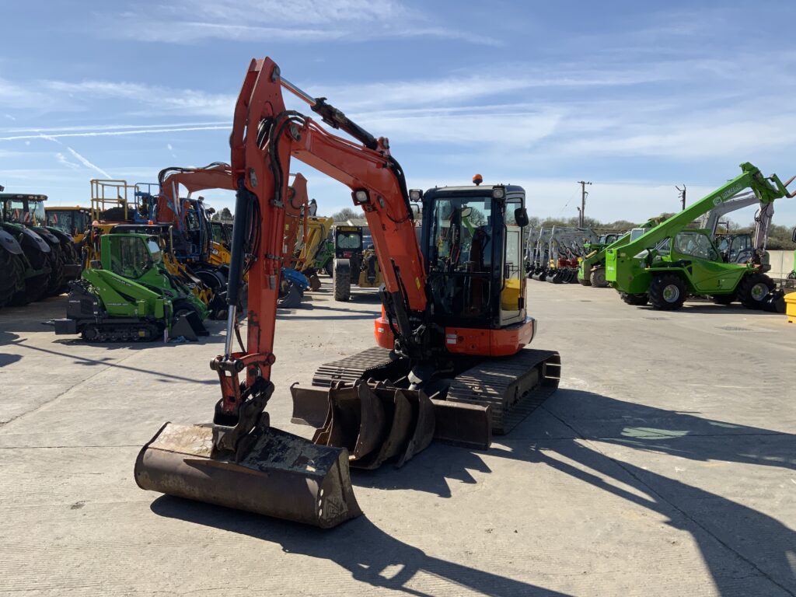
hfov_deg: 61.7
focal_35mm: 29
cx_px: 398
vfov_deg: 48.2
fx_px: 667
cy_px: 298
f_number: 1.8
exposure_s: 1/2320
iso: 16
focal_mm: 3
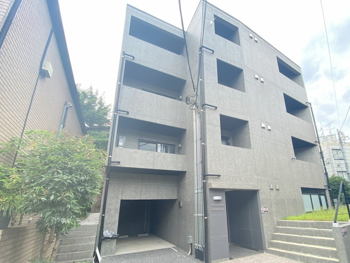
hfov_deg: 93.6
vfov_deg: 77.3
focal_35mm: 16
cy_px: 157
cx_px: 205
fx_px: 162
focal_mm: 1.54
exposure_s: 1/122
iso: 50
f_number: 2.4
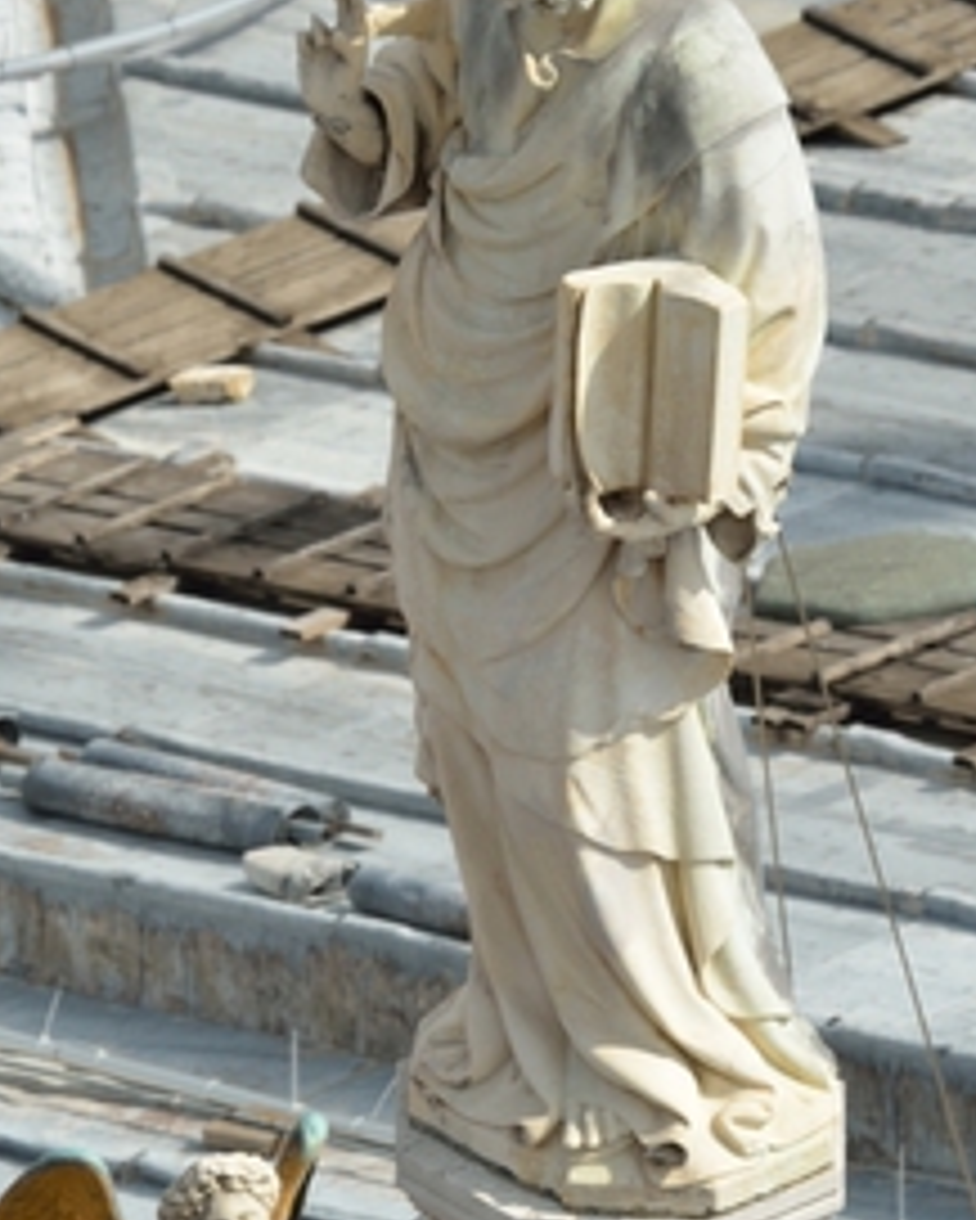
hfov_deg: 1.8
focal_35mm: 869
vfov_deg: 2.2
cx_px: 596
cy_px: 1229
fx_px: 31360
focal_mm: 240
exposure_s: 1/400
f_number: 7.1
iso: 100
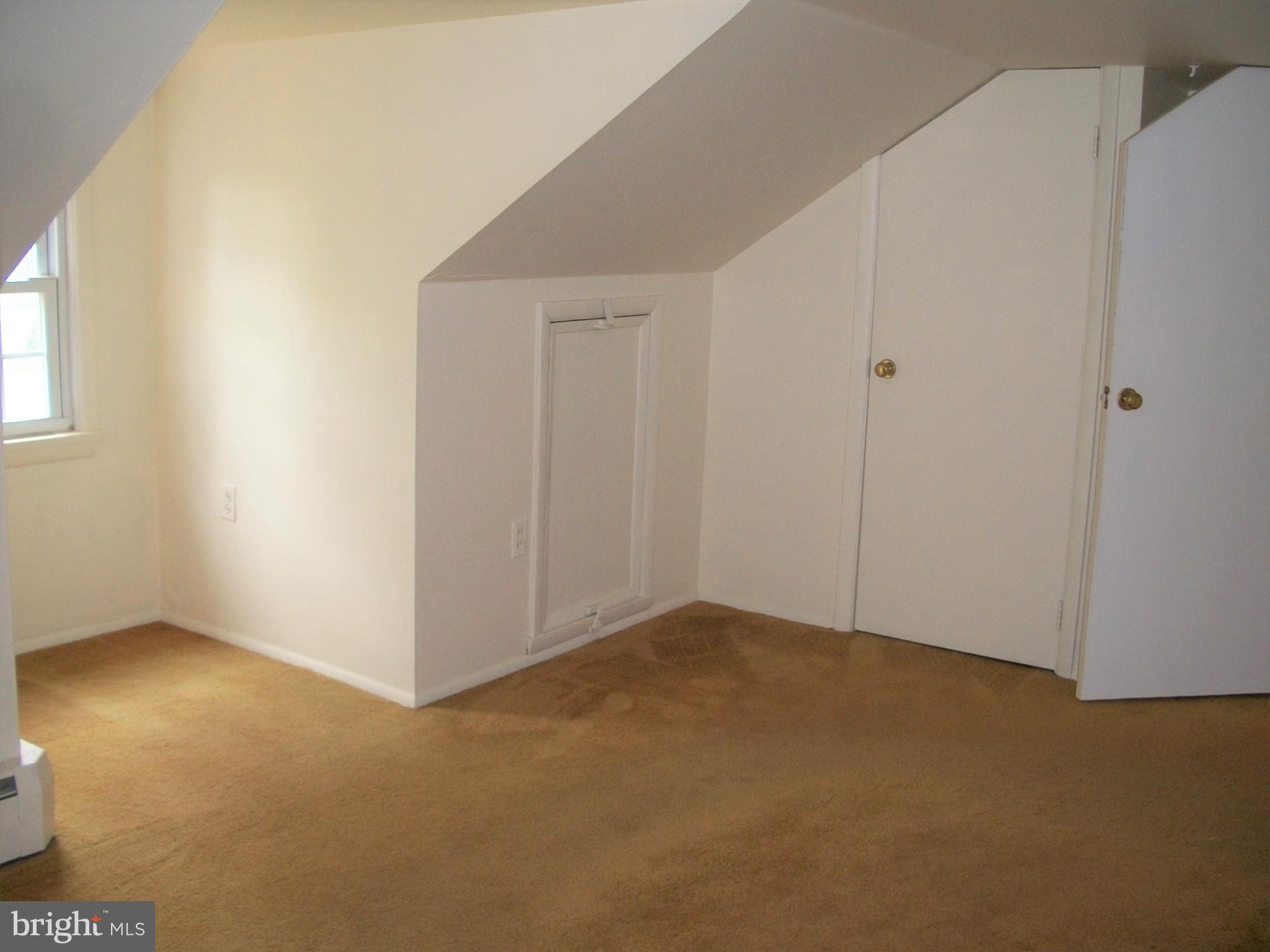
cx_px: 635
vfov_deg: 40.7
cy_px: 476
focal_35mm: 35
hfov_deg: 52.6
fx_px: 1284
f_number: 3.1
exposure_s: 1/30
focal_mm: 6.3
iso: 160
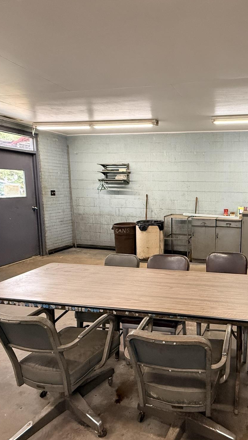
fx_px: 245
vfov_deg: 83.8
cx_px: 219
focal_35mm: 21
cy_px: 215
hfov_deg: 48.5
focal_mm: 2.22
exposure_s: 1/120
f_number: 2.2
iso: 400
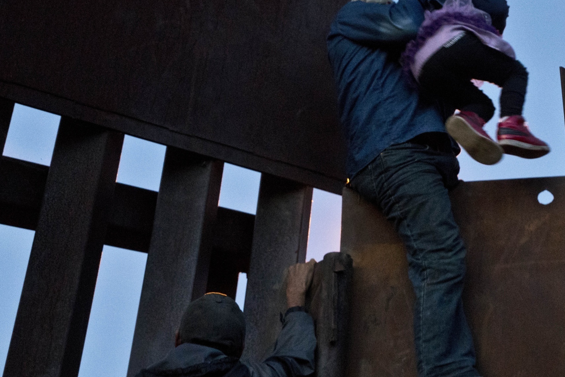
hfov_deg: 21.9
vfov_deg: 14.8
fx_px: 1444
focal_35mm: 92
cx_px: 438
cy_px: 110
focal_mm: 44
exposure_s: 1/60
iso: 8000
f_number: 4
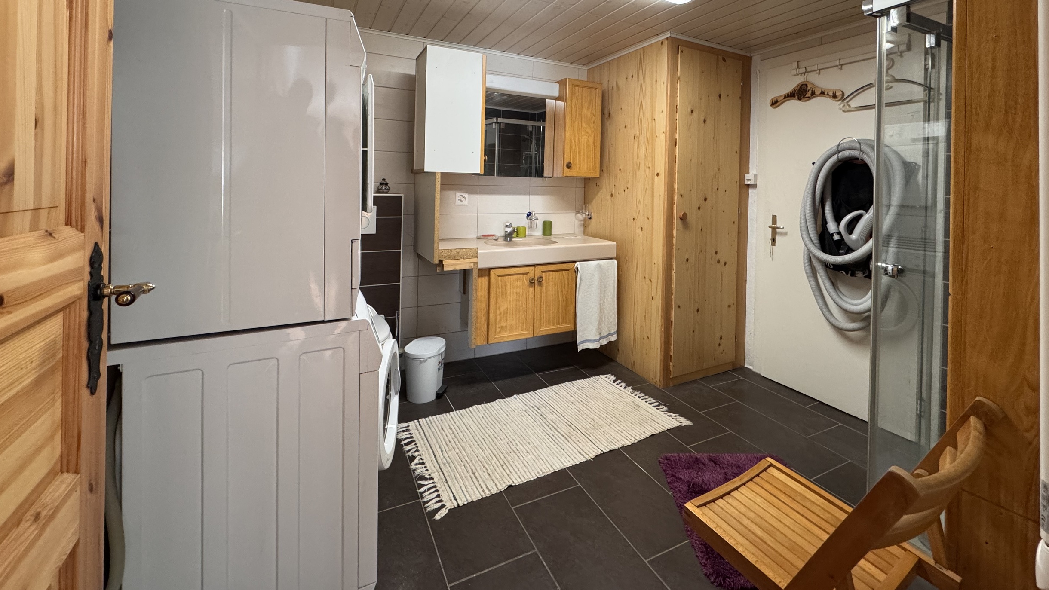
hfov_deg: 99.3
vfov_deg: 64.9
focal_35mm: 16
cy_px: 186
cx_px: 545
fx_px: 445
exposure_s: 1/50
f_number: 2.2
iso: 320
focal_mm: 2.22
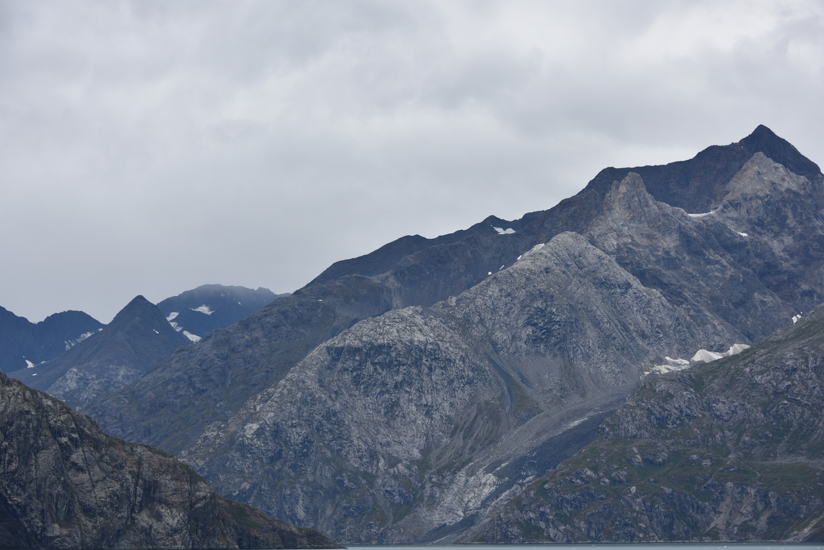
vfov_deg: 16.7
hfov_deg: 24.8
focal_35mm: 82
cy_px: 275
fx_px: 1877
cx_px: 412
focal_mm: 82
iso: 100
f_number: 7.1
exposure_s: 1/200
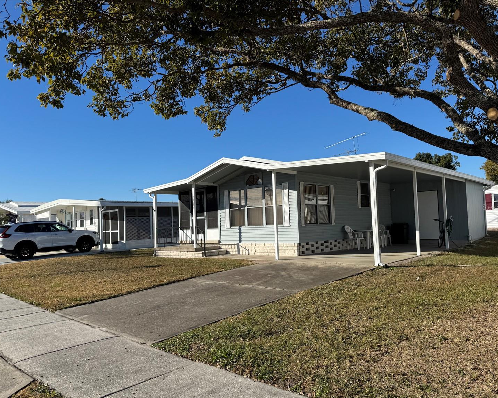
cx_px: 239
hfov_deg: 66.0
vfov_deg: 54.9
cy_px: 207
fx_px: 383
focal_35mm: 26
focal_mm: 6.76
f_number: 1.78
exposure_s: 1/5348
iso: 80
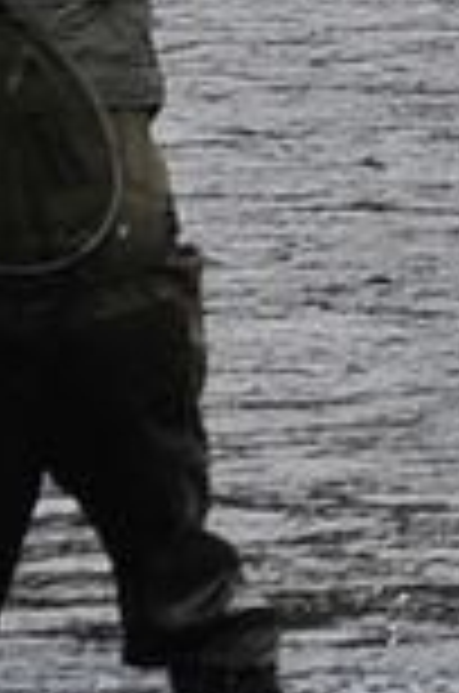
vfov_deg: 0.7
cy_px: -947
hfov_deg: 0.4
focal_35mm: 3122
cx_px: 2506
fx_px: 59974
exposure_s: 1/400
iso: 400
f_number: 11
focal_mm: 300
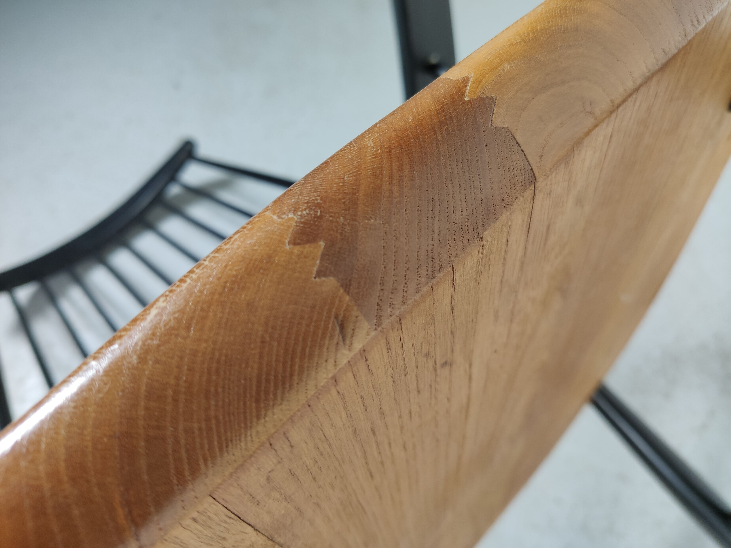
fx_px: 549
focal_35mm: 26
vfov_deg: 53.1
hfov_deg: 67.3
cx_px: 366
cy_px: 274
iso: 245
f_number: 1.75
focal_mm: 4.75
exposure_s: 1/100
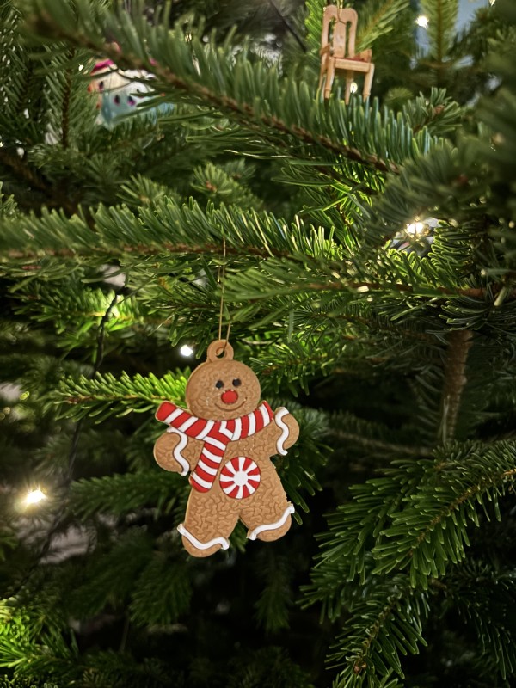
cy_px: 344
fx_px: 517
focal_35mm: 26
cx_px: 258
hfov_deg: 53.1
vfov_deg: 67.3
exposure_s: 1/9
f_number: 1.6
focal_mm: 5.96
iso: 1250
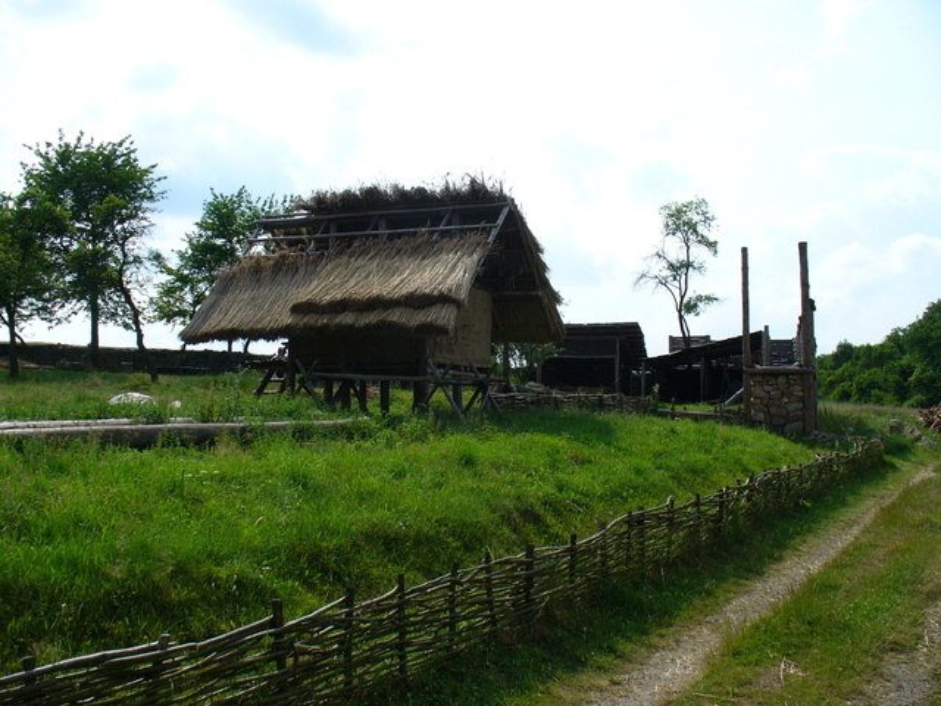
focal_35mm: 37
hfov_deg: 50.1
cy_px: 353
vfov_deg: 38.7
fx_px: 1006
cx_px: 470
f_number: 5.6
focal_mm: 6.1
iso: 80
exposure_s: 1/320
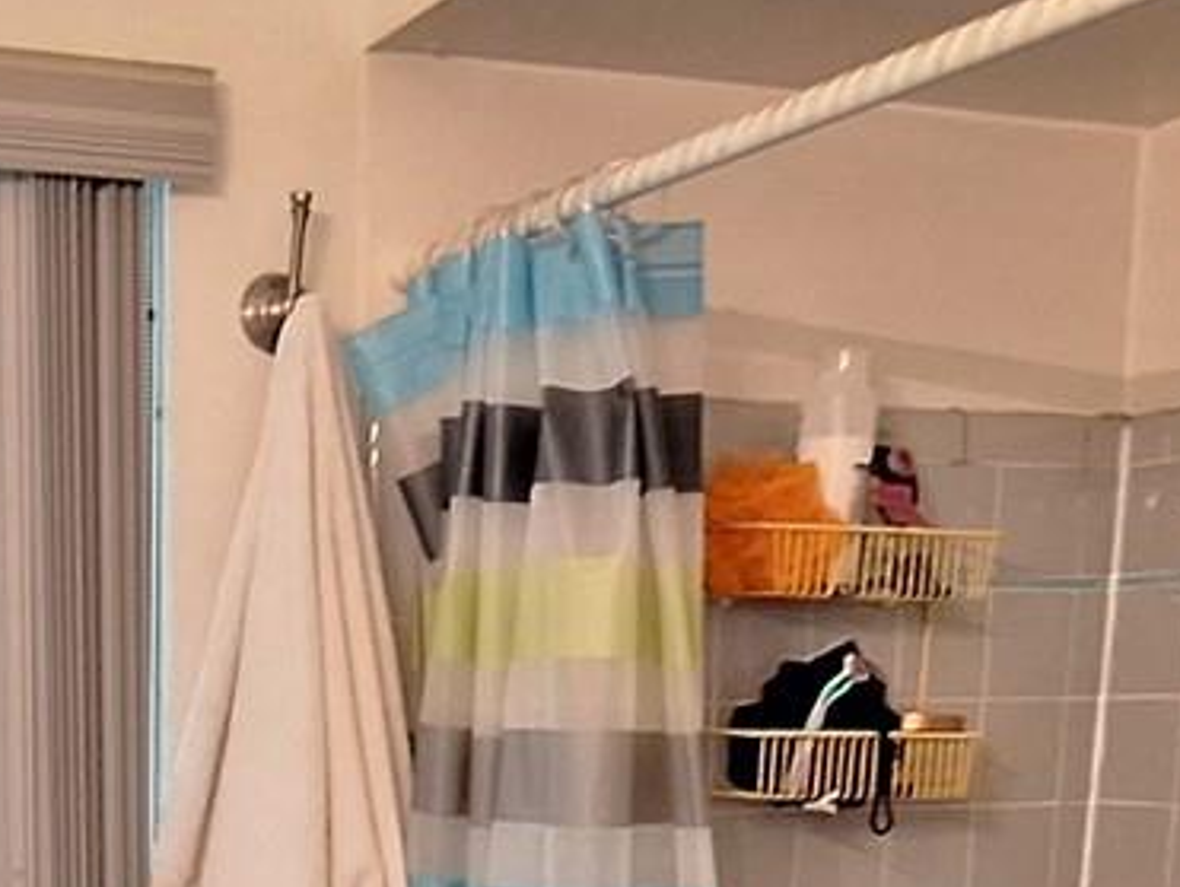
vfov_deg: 23.2
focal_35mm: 56
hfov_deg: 32.1
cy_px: 1154
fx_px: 1911
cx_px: 51
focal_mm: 1.74
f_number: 2.2
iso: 250
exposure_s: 1/24
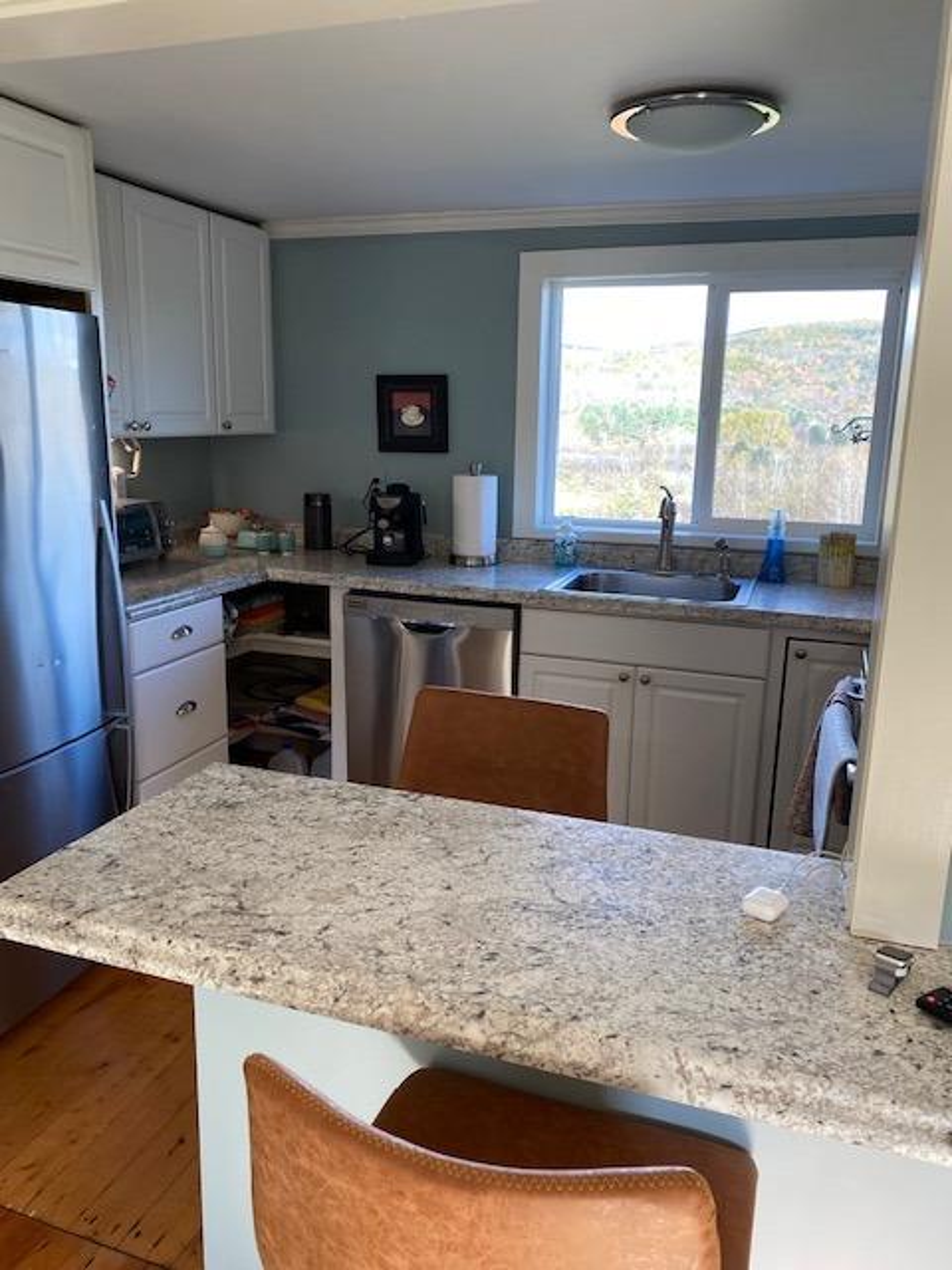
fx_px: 953
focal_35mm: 26
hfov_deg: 53.1
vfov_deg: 67.3
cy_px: 635
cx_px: 476
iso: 80
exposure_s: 1/122
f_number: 1.8
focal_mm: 4.25
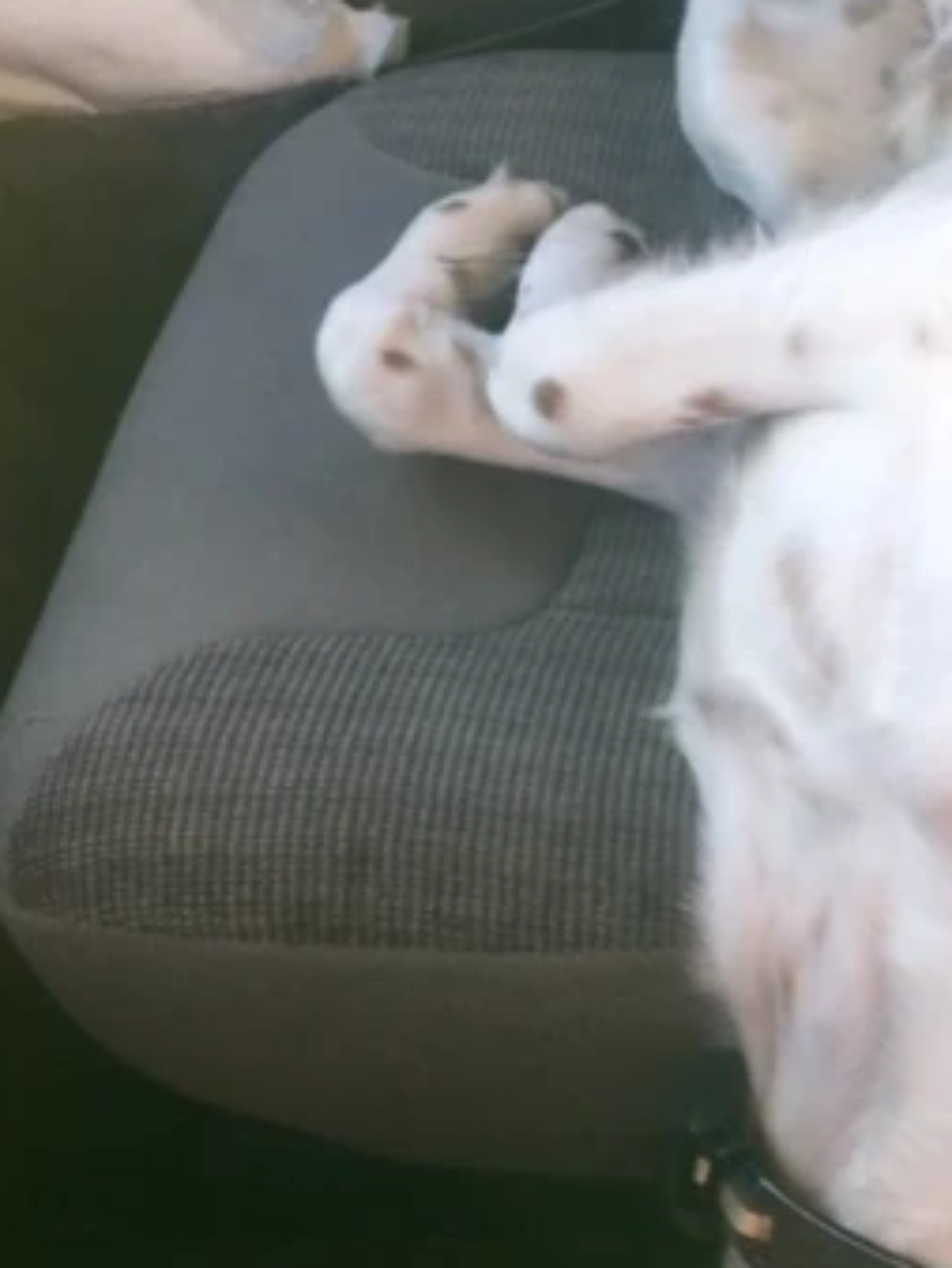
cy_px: 756
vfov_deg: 34.8
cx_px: 775
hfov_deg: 26.1
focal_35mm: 55
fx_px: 2016
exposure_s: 1/40
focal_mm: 4.15
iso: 32
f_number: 2.2
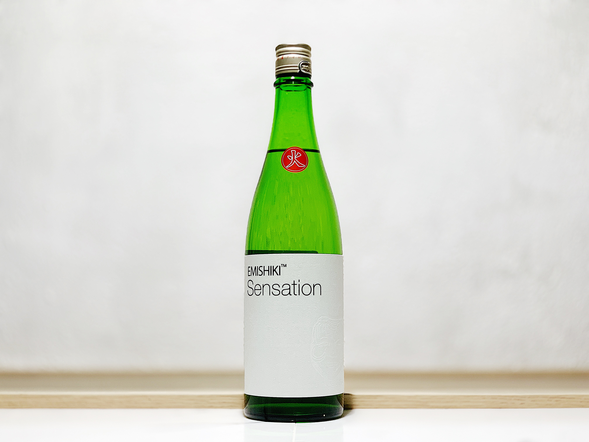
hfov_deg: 36.8
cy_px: 221
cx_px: 294
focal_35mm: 52
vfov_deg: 28.0
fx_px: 885
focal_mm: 6
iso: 64
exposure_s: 1/60
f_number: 2.4
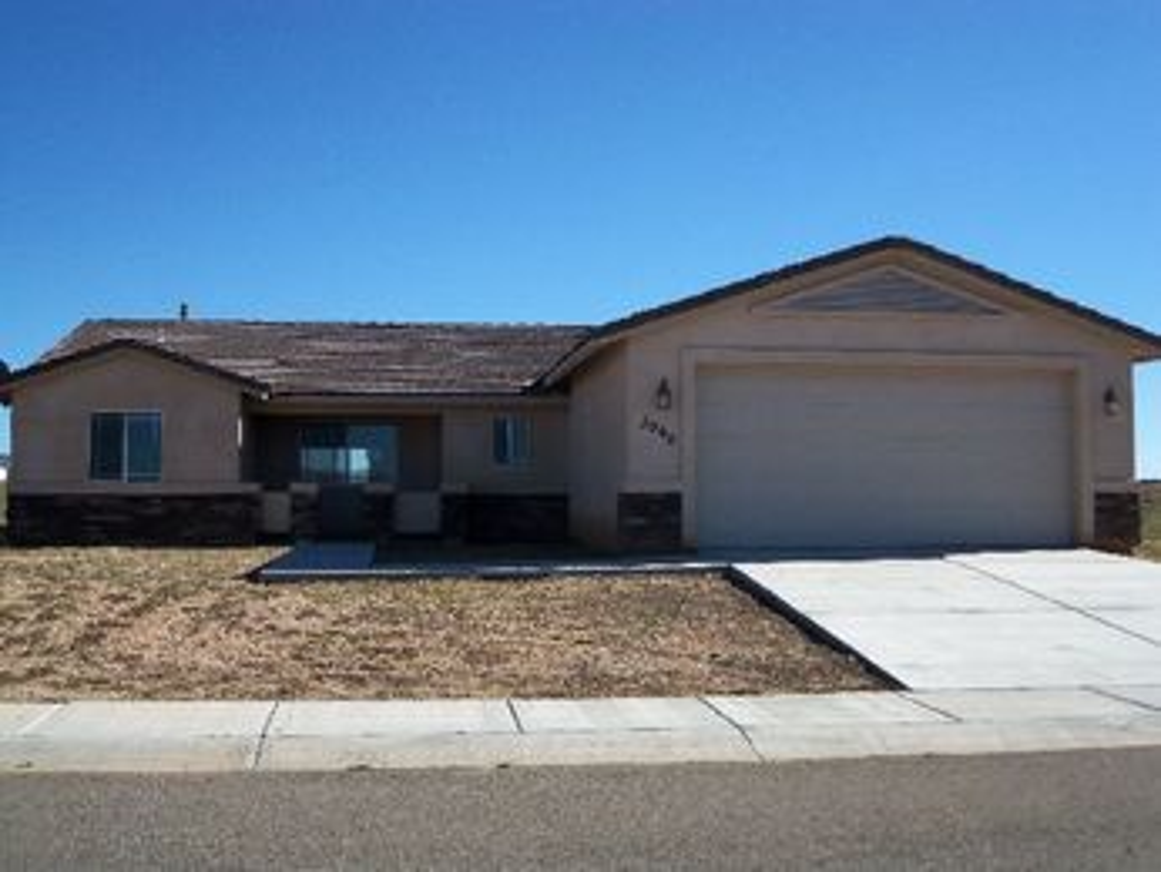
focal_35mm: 38
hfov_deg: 48.9
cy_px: 436
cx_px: 580
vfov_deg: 37.8
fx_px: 1275
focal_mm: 6.8
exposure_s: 1/500
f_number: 4.3
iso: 64
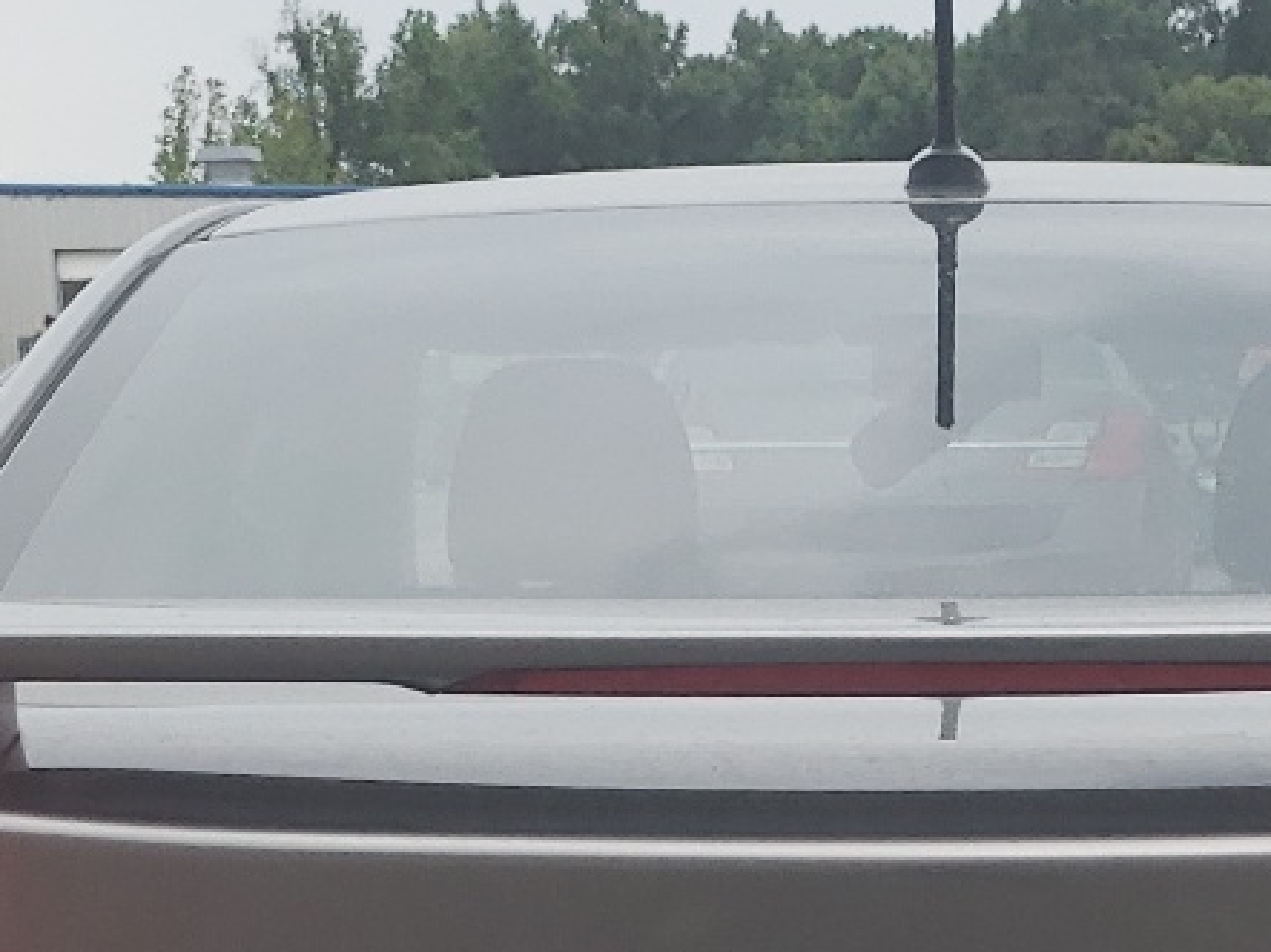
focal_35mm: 94
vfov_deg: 14.4
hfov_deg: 20.7
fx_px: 3450
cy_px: 1523
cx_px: 984
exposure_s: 1/120
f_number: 1.5
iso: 74
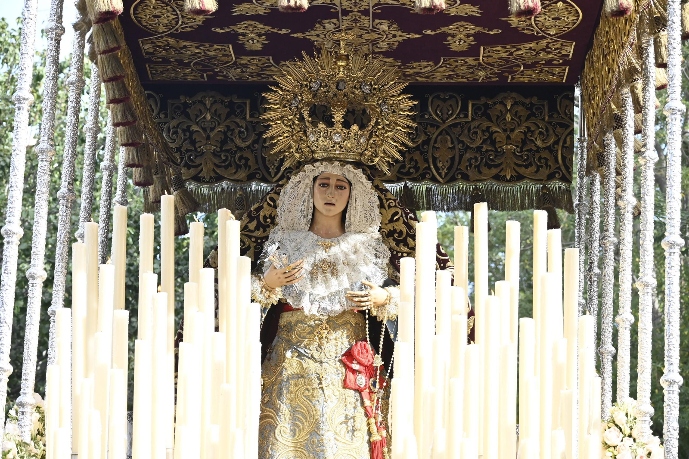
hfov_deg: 16.5
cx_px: 344
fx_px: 2382
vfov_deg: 11.0
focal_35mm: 124
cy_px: 230
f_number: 6.3
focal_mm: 83
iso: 640
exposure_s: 1/400
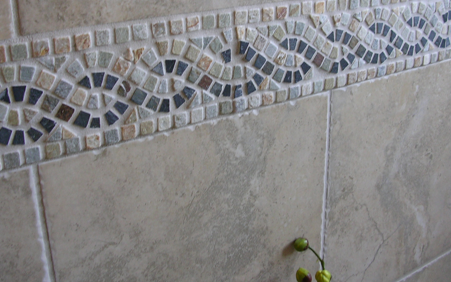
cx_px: 238
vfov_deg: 27.2
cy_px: 86
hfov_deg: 42.6
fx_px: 578
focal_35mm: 47
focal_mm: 5.8
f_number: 2.8
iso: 50
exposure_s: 1/48.2
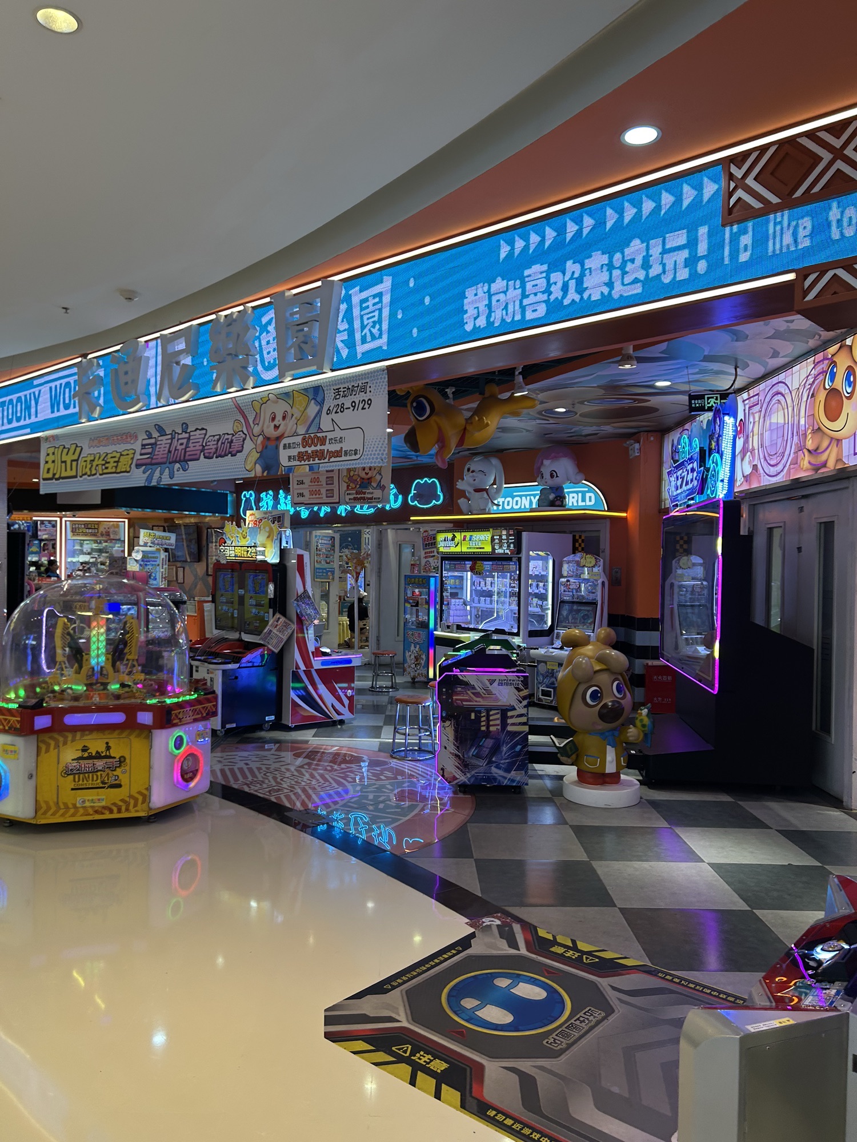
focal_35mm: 26
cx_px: 428
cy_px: 571
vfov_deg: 67.3
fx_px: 858
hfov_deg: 53.1
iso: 40
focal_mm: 5.7
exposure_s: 1/100
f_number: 1.5
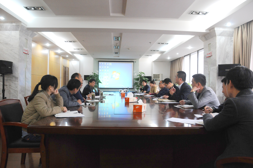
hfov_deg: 67.4
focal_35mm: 27
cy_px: 84
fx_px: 190
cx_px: 126
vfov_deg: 47.8
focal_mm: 18
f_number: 5.6
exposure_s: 1/50
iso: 1250
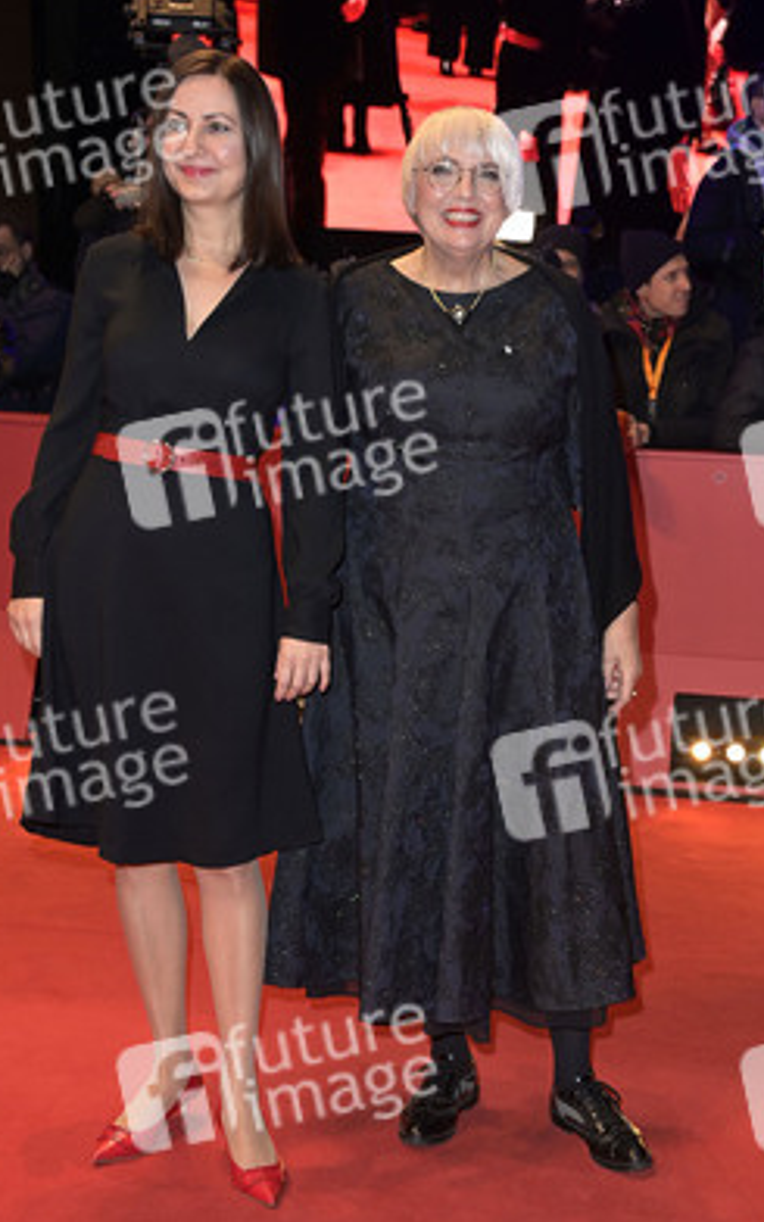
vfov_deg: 38.9
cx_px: 368
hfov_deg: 24.9
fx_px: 1732
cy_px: 611
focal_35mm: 52
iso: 1250
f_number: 5.6
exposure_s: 1/250
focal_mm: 50
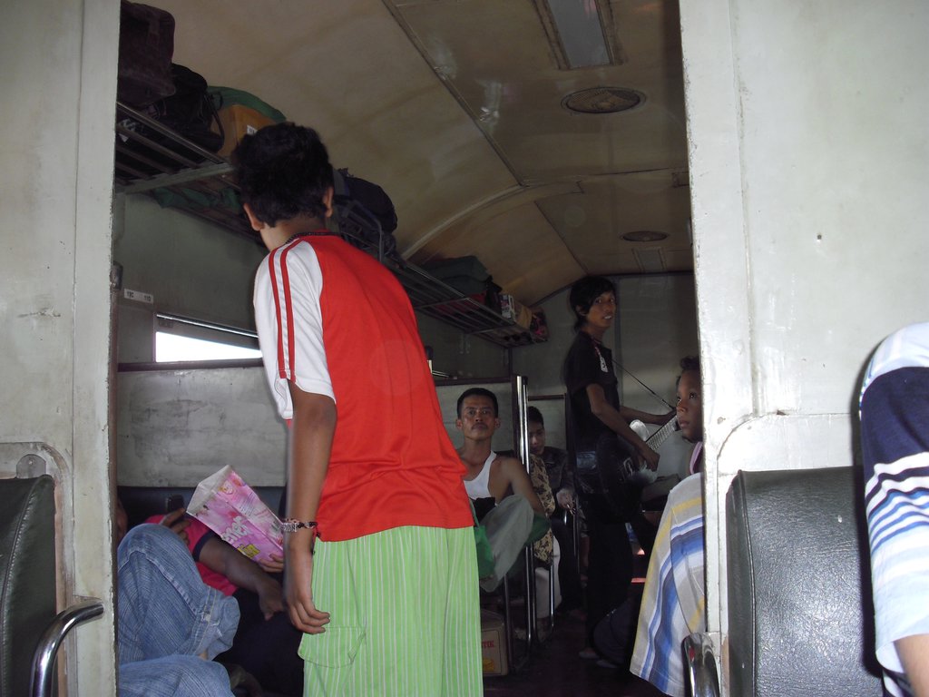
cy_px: 348
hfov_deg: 49.0
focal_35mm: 38
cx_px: 464
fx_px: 1020
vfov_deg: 37.7
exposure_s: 1/60
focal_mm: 6.2
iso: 100
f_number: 2.8
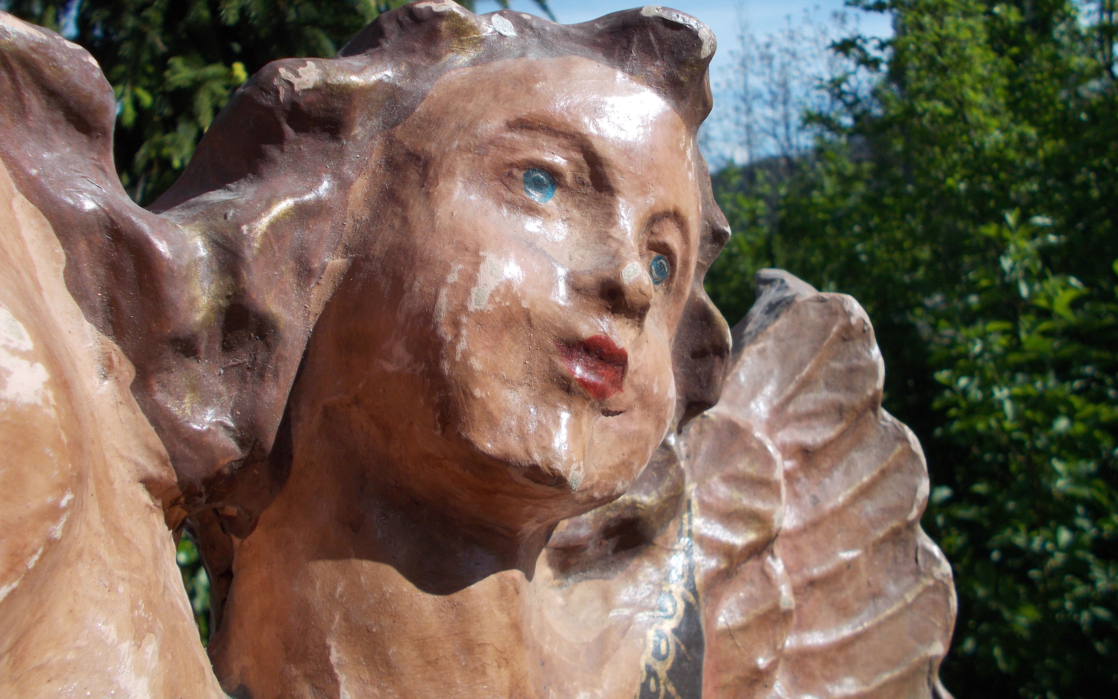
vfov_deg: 39.4
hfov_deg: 59.7
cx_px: 560
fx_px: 975
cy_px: 302
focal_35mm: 32
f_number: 8.6
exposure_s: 1/160
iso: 80
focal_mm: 5.3
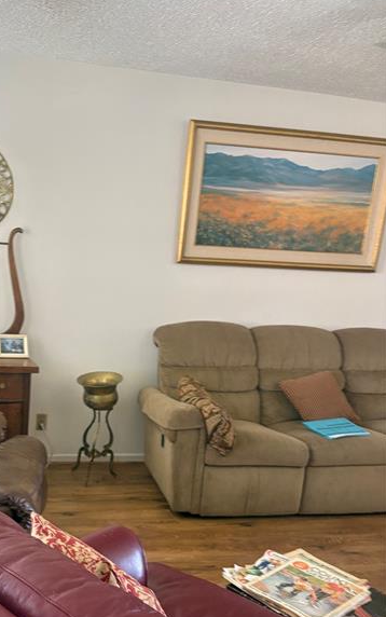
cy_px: 407
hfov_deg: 33.5
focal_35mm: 37
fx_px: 622
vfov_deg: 51.8
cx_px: 79
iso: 250
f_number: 1.6
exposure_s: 1/60
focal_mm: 5.96
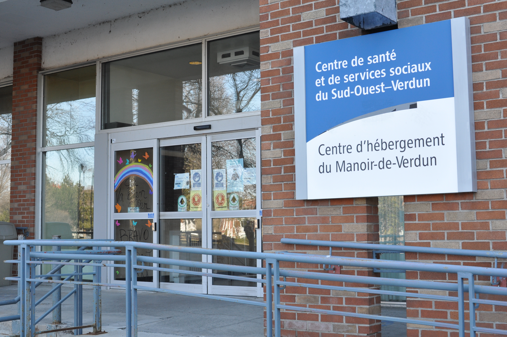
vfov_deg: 25.7
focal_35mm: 52
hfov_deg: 37.9
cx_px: 254
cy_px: 168
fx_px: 738
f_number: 6.3
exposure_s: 1/160
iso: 400
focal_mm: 35
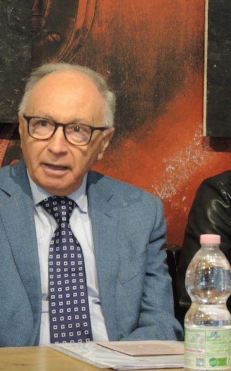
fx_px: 1503
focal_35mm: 149
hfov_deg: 8.8
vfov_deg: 14.0
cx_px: 172
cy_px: 186
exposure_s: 1/15
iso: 800
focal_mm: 22.1
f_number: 3.5
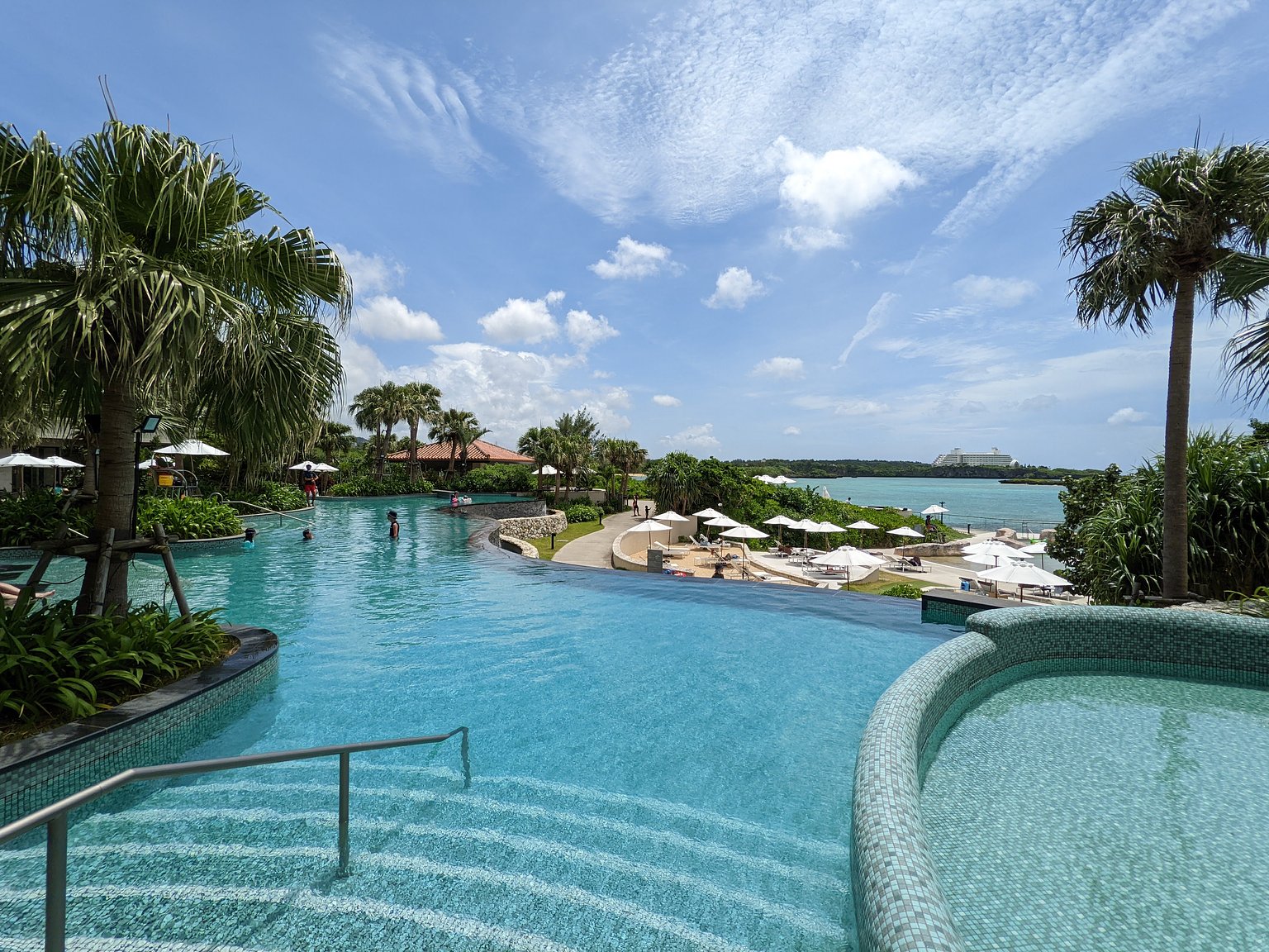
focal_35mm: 16
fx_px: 587
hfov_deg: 94.5
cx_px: 634
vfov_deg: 78.1
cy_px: 476
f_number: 2.2
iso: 37
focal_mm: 2.22
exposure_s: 1/1808
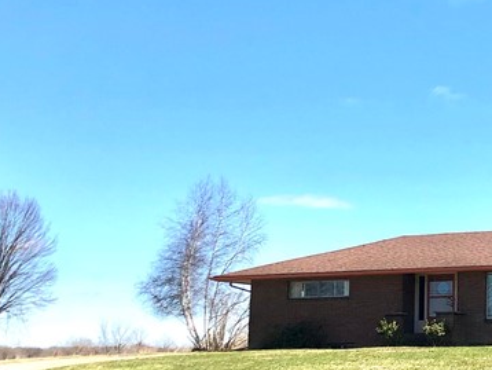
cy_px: 184
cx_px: 581
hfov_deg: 22.6
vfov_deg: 18.5
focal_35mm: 80
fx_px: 1138
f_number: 1.8
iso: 20
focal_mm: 3.99
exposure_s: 1/2000
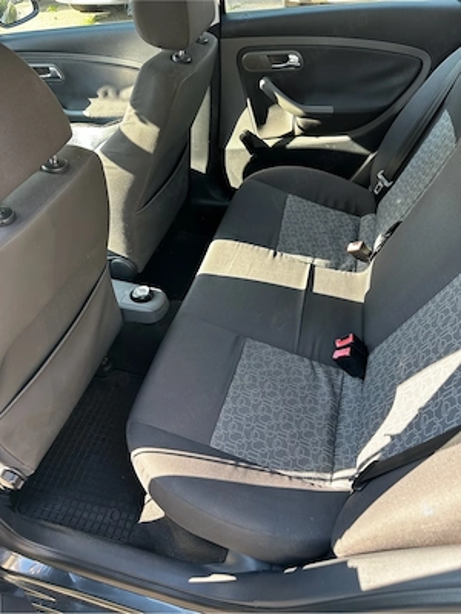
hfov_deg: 56.8
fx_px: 426
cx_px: 230
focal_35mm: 24
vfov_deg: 71.6
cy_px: 307
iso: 125
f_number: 1.78
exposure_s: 1/133
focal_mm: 6.86
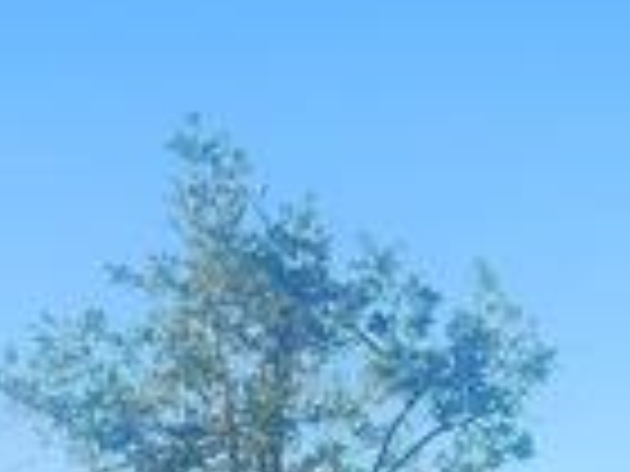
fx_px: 2384
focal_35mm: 131
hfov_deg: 15.0
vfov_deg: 11.0
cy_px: 634
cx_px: 414
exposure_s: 1/551
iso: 12
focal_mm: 6.4
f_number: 1.8
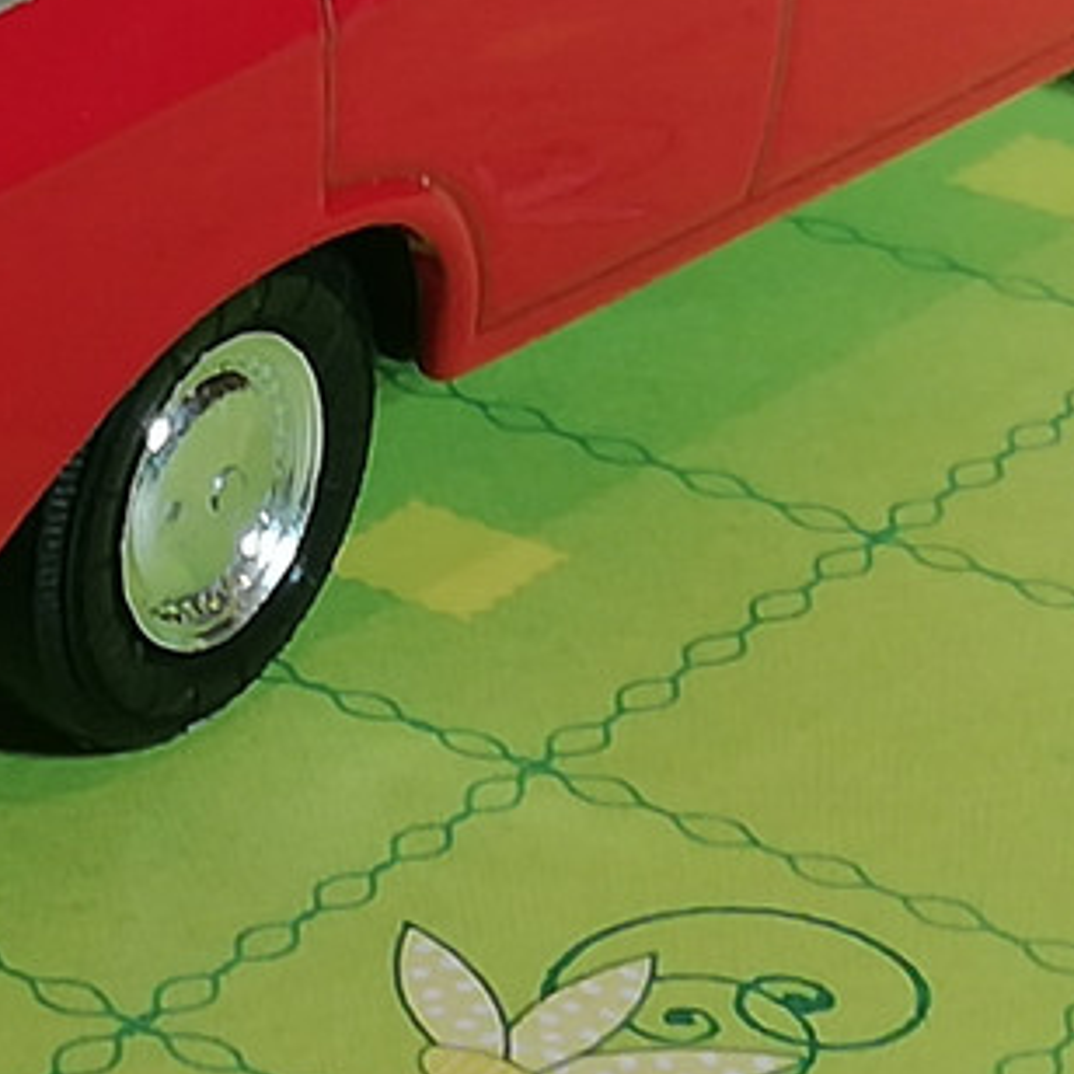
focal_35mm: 196
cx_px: 58
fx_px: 6880
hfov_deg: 8.9
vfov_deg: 8.8
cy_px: -167
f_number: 2.2
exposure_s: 1/33.3
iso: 80
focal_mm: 3.46
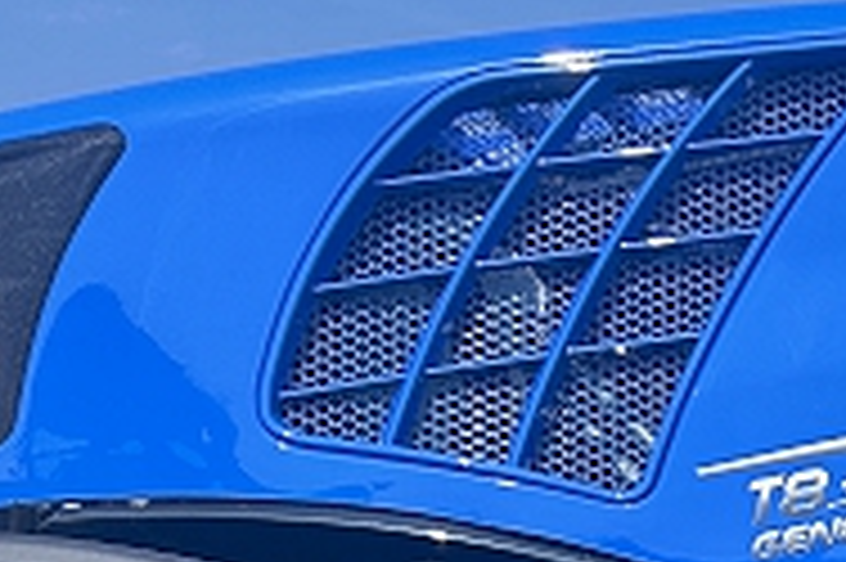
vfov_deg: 10.6
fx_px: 2700
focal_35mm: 115
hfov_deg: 14.6
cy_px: 1218
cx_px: 1706
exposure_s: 1/2299
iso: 50
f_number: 1.5
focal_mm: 5.7
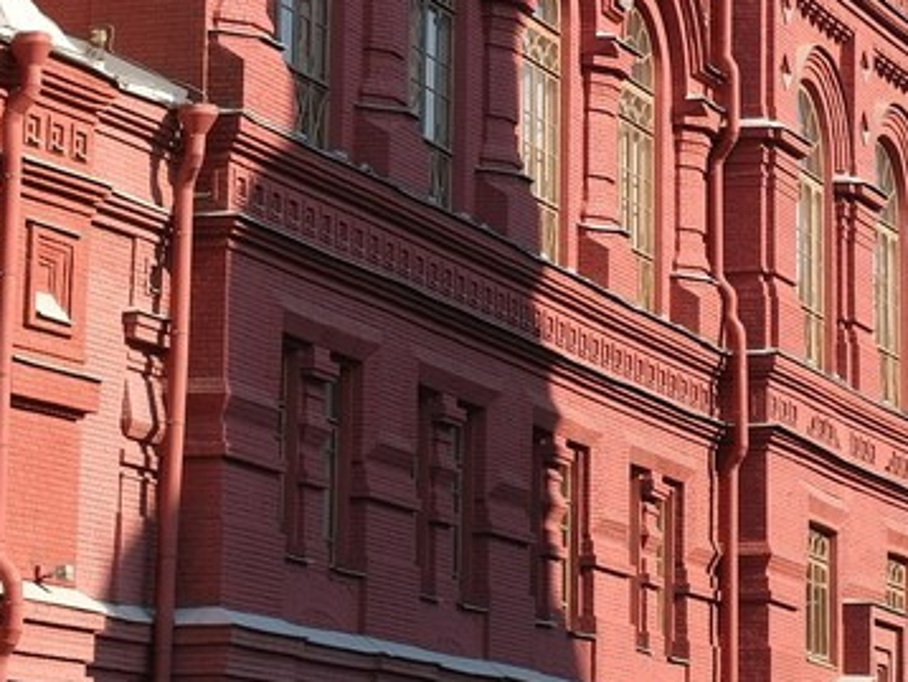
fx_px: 4436
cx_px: 999
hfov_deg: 11.5
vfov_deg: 8.7
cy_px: -160
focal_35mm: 169
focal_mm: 27
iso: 160
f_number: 5.6
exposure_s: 1/480
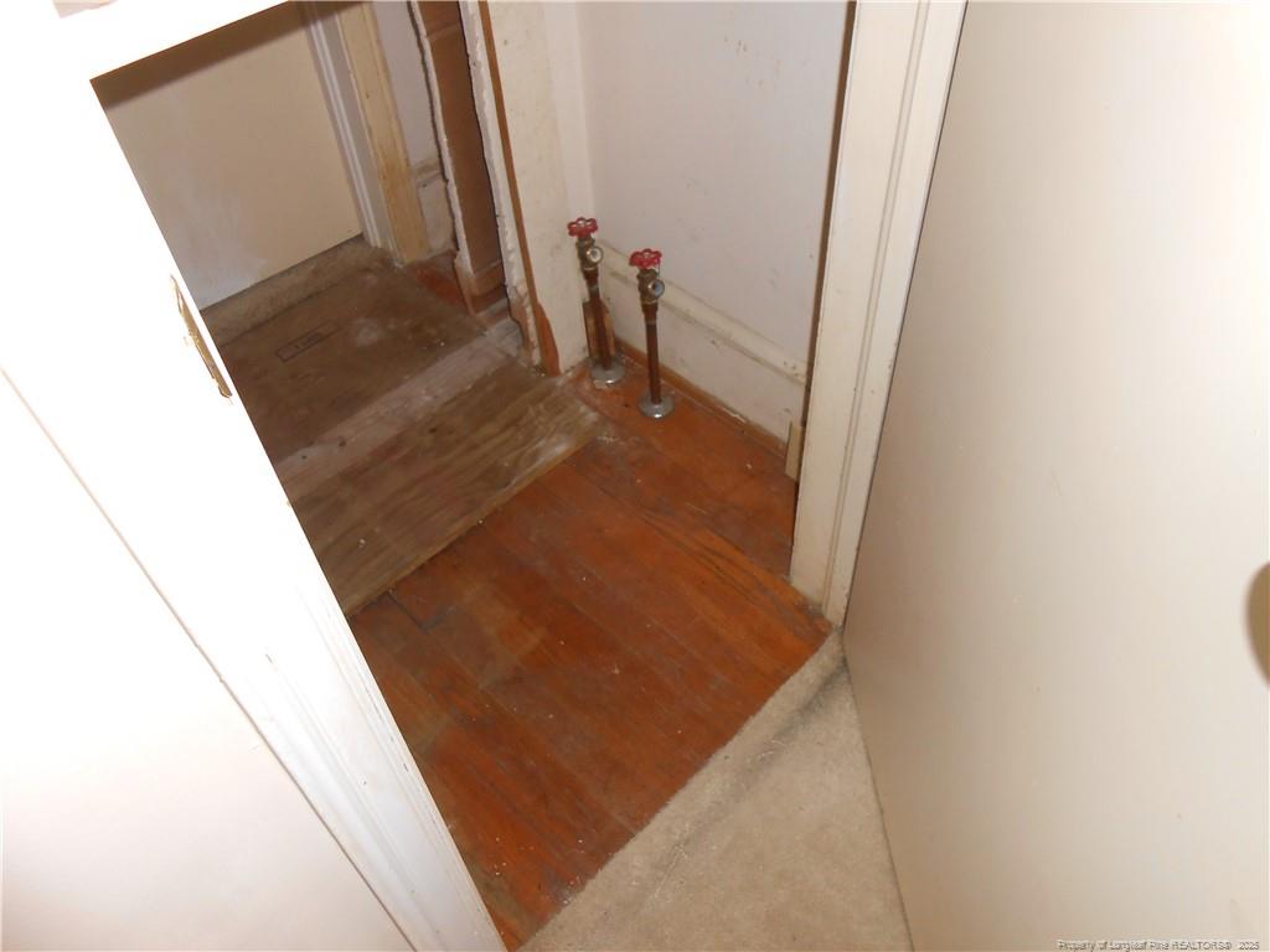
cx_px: 635
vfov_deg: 53.1
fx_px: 954
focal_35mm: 26
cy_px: 476
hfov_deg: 67.3
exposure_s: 1/25
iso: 200
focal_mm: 4.6
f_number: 3.5
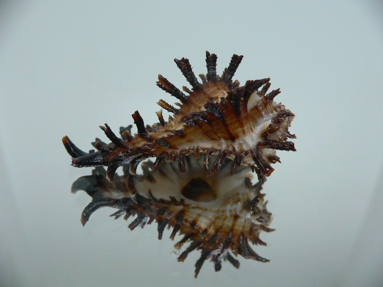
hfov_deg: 52.6
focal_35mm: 35
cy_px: 144
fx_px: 387
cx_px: 192
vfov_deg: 40.7
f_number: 2.8
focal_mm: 4.6
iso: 200
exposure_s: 1/50
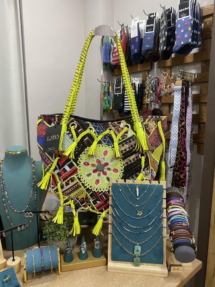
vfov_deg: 67.3
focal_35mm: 26
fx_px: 215
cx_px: 108
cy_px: 144
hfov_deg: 53.1
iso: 160
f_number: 1.8
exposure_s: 1/50
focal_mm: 4.25
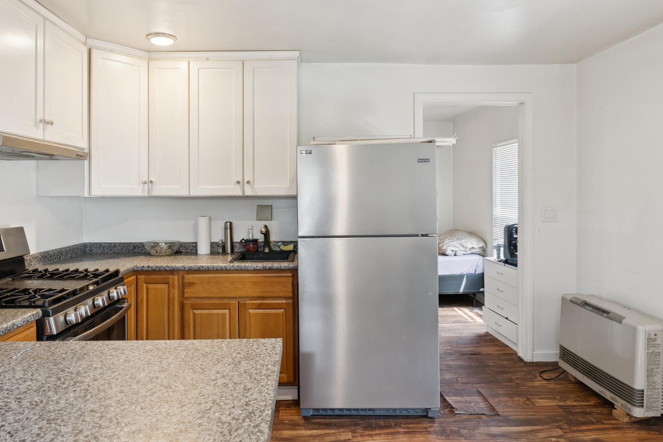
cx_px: 309
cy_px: 201
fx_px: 442
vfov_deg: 53.1
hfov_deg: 73.6
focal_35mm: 24
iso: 320
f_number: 7.1
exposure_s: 1/4
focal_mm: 16
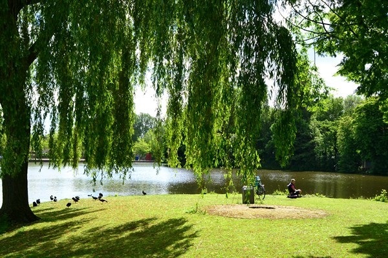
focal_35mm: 42
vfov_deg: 31.9
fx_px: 453
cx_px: 194
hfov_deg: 46.4
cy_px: 129
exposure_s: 1/800
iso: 1600
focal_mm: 28
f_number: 14
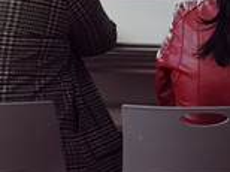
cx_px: 305
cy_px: -156
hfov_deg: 12.6
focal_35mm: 152
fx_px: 1008
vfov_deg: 9.2
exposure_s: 1/215
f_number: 1.8
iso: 50
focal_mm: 5.58
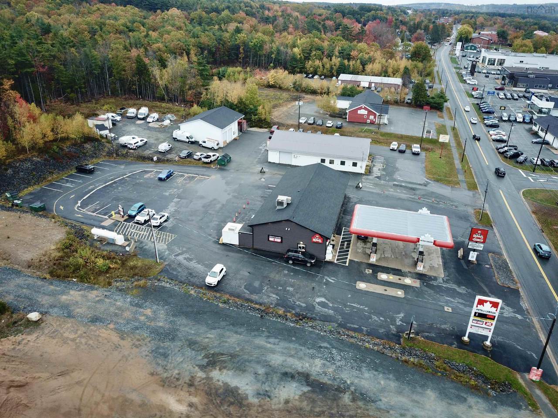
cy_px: 209
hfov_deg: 67.3
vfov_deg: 53.1
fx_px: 419
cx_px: 279
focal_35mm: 26
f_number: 2.2
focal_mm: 4.7
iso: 160
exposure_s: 1/100
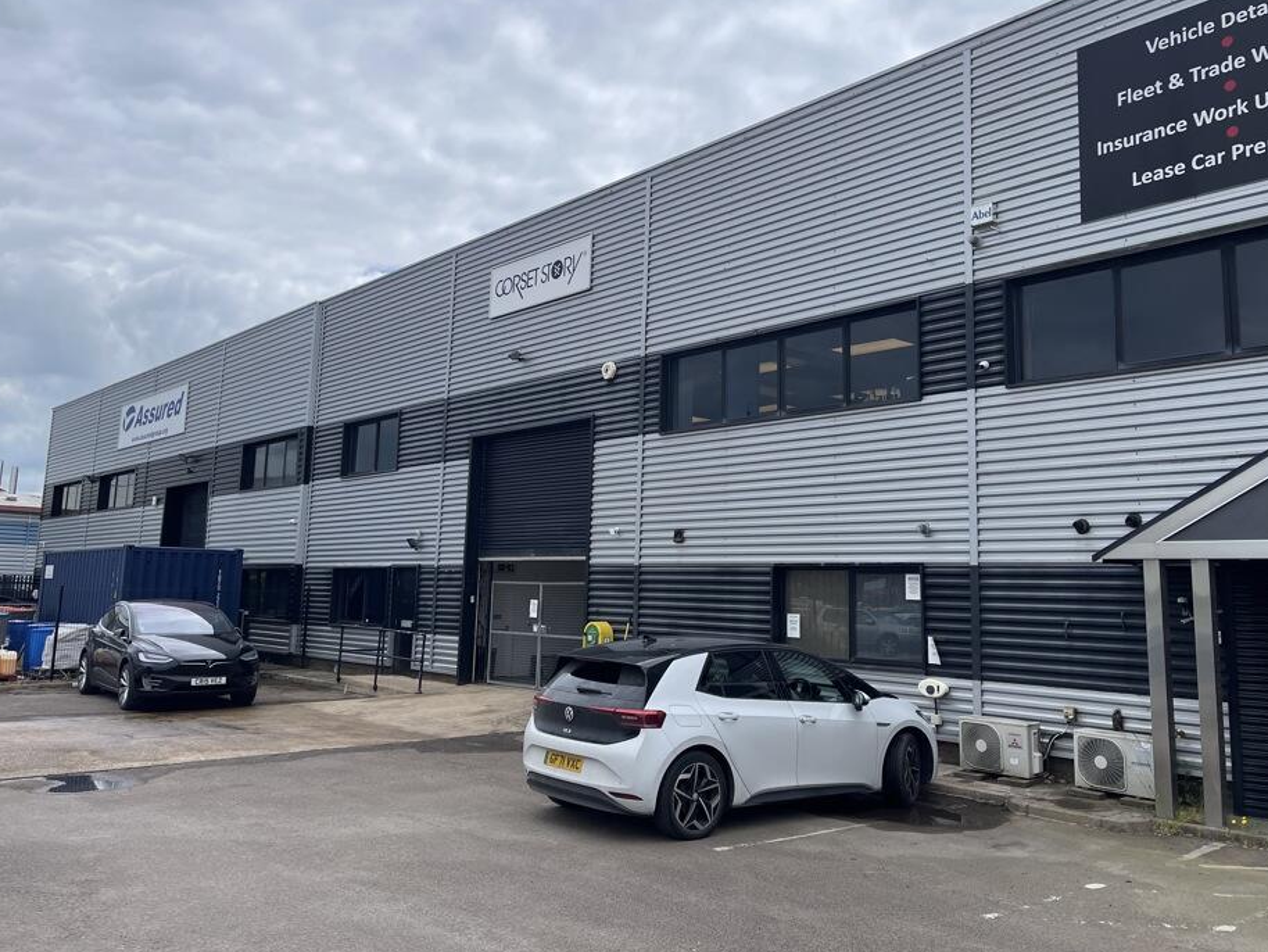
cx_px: 644
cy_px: 427
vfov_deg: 49.7
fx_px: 1026
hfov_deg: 63.4
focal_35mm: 28
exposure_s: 1/4049
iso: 32
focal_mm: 5.1
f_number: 1.6
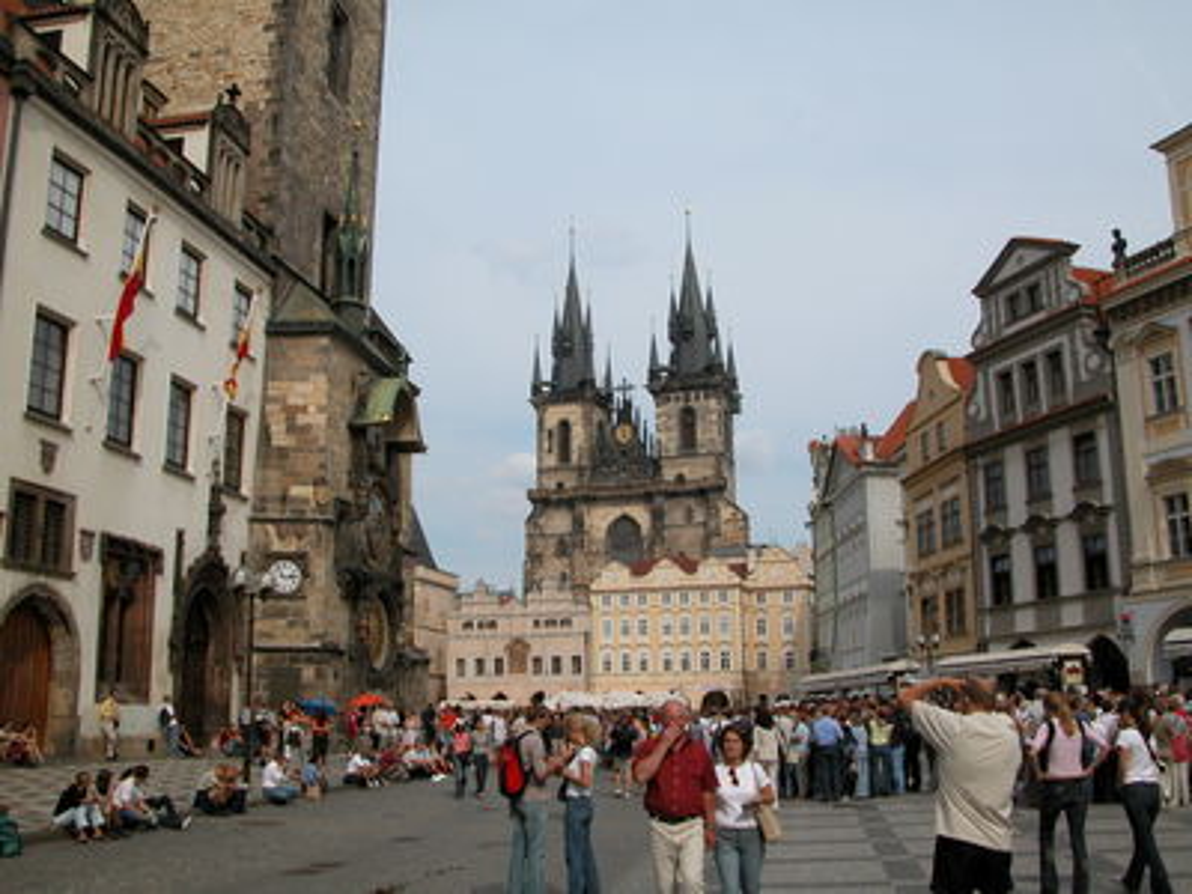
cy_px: 447
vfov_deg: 40.7
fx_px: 1205
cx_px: 596
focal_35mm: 35
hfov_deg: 52.6
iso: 100
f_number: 7.1
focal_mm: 8.9
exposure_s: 1/379
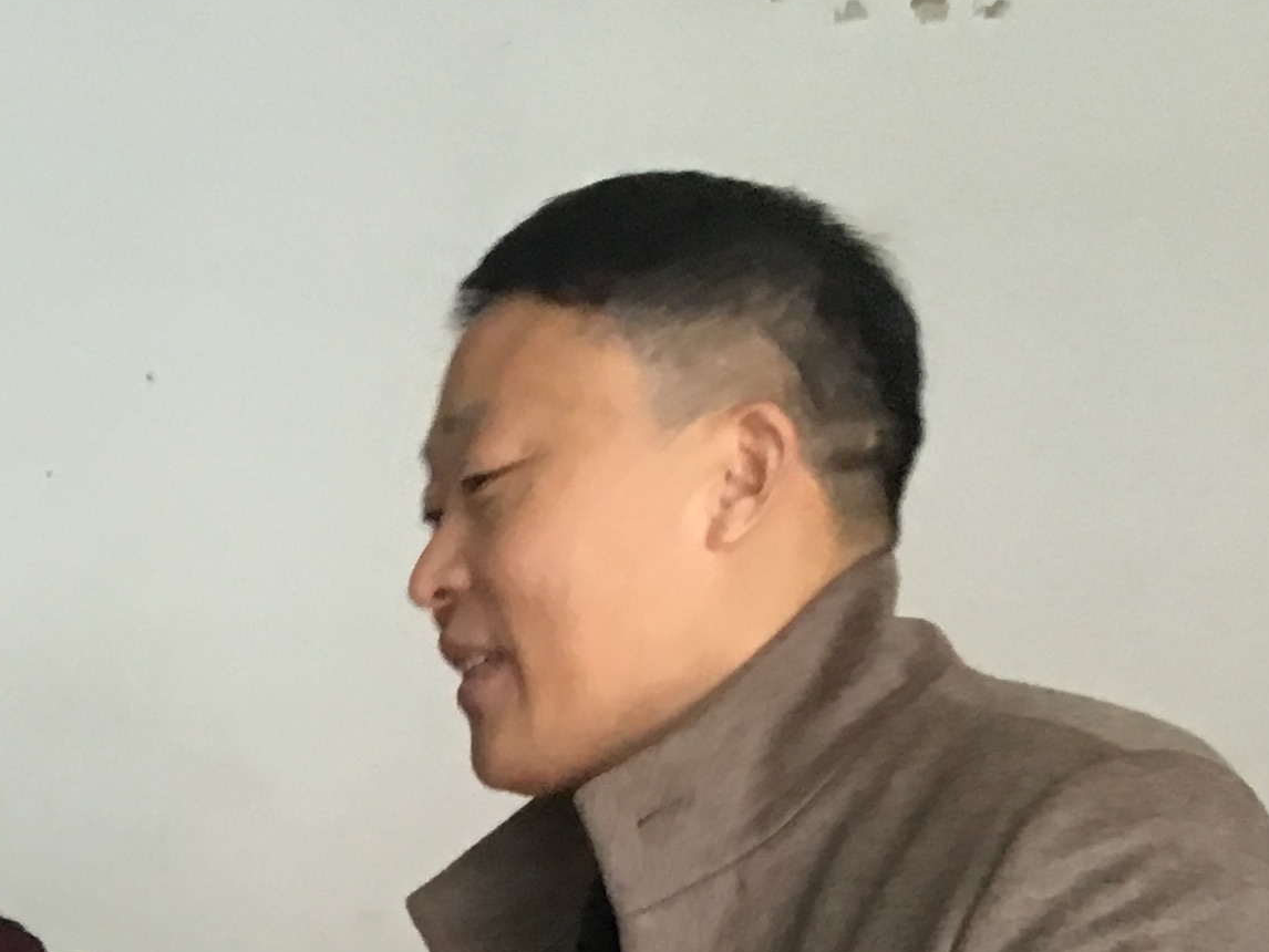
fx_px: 3740
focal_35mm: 102
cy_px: 1508
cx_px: -363
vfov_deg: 13.5
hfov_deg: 18.0
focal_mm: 4.15
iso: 125
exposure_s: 1/17
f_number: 2.2
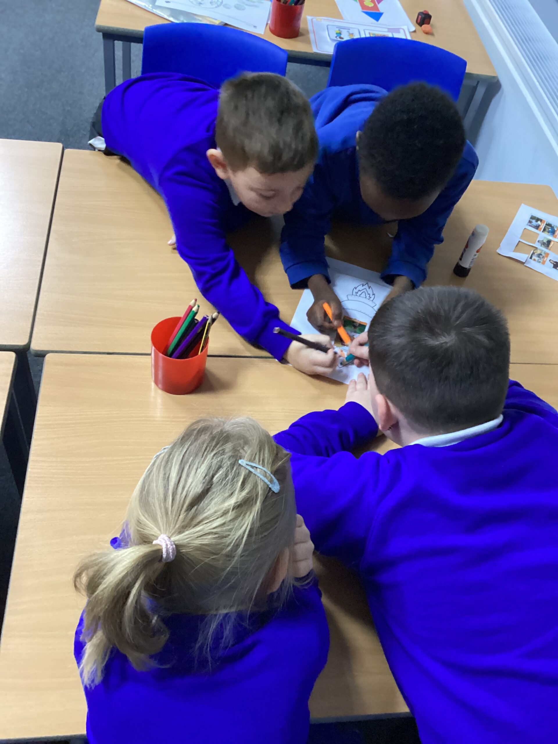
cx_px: 279
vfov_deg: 58.4
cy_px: 372
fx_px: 666
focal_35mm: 31
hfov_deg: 45.4
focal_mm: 3.3
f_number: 2.4
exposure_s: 1/30
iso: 640
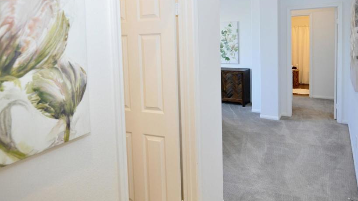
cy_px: 79
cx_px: 182
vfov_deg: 51.8
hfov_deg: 82.1
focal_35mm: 22
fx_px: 206
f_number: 4
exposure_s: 1/60
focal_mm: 11
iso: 800
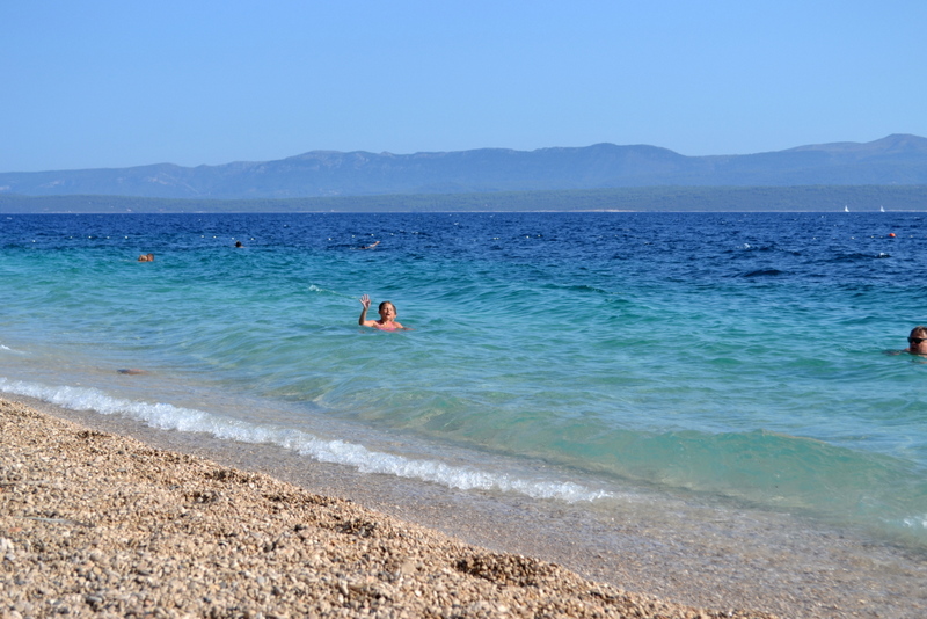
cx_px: 464
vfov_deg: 22.6
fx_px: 1545
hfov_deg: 33.4
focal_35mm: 60
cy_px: 310
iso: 100
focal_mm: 40
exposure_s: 1/400
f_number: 7.1
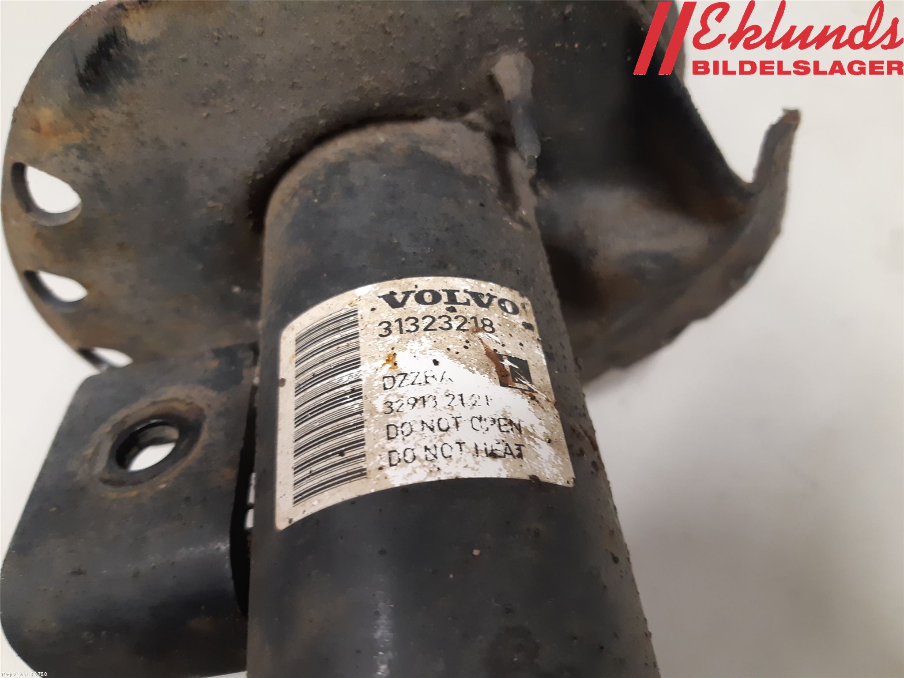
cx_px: 452
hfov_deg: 67.3
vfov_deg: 53.1
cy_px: 339
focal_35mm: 26
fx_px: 679
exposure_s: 1/33
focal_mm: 3.93
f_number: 1.7
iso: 200
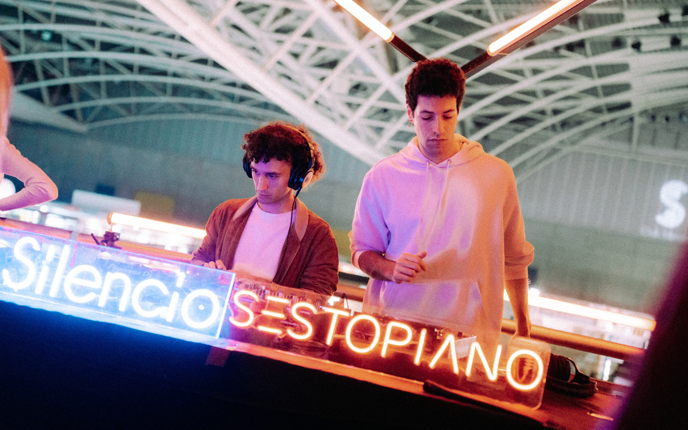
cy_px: 203
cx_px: 345
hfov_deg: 30.2
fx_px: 1275
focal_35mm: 68
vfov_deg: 19.1
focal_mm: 66
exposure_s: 1/320
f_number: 2.8
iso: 5000
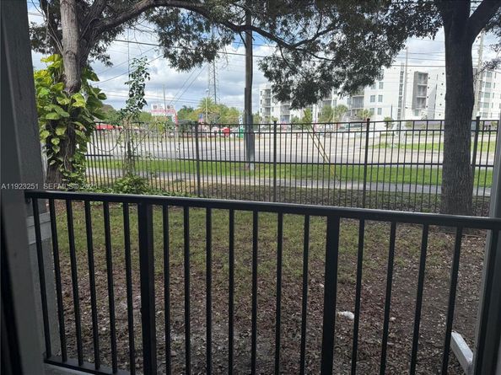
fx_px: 347
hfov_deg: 71.6
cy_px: 188
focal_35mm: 24
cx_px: 250
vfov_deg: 56.8
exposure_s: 1/1553
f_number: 1.78
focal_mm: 6.76
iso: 80
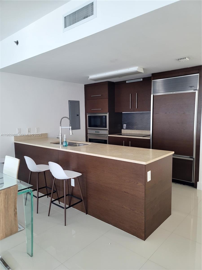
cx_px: 101
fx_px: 195
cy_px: 135
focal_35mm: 25
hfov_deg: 54.9
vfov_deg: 69.4
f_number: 1.8
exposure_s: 1/60
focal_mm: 7
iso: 200
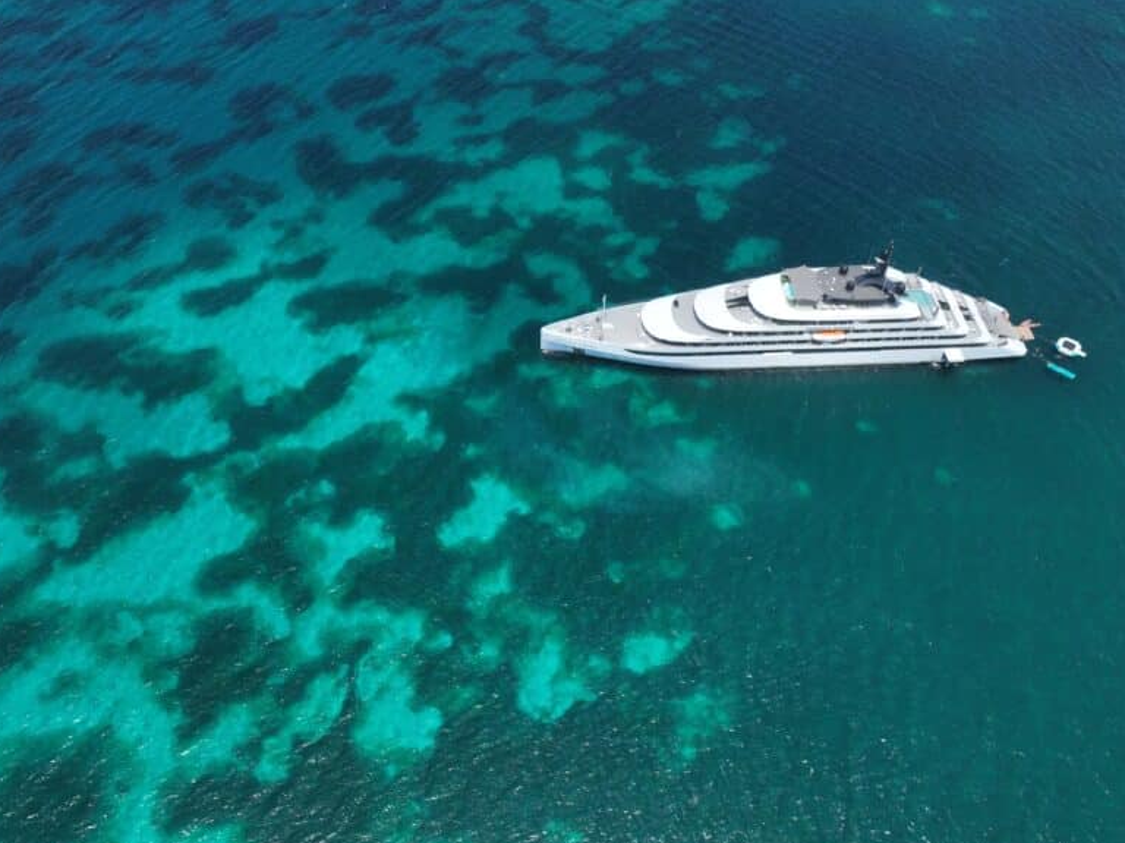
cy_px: 348
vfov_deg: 43.9
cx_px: 542
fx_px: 1039
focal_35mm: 32
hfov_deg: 56.8
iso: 200
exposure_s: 1/240
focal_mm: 12.29
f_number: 2.8
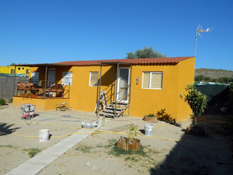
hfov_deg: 61.7
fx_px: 195
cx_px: 117
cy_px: 87
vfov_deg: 48.2
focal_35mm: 29
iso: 80
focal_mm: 5.1
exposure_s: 1/250
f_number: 8.9
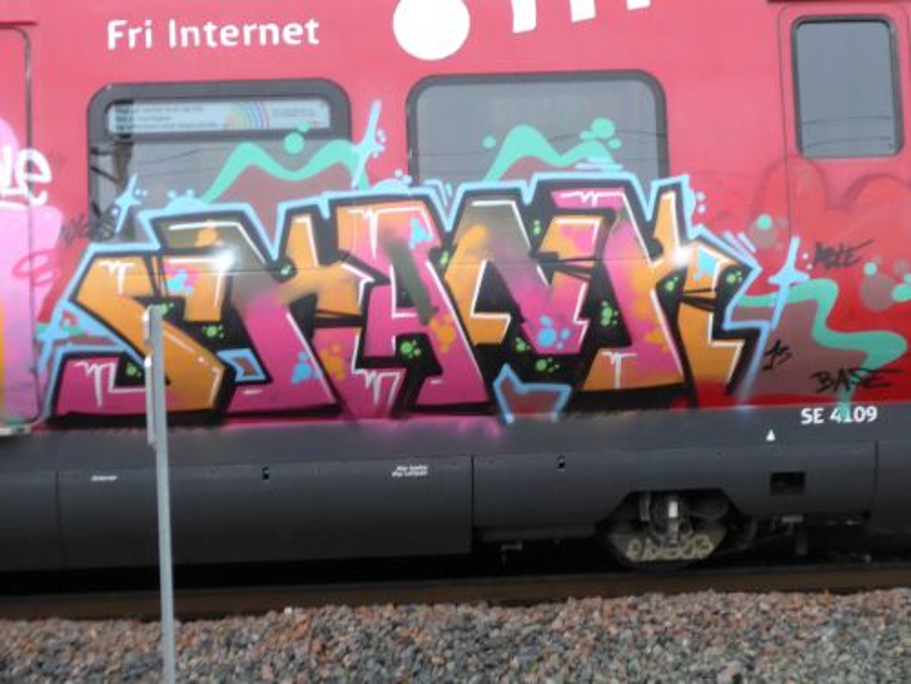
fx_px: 2711
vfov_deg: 14.4
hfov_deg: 19.1
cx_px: 456
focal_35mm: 103
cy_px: 342
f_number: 4.8
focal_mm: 20.4
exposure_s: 1/40
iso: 800
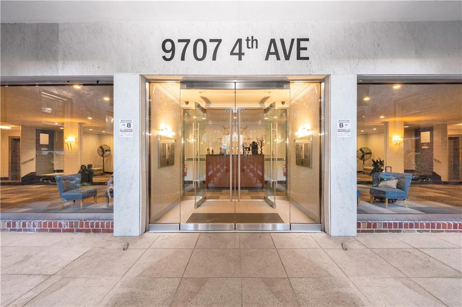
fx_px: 199
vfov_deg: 75.4
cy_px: 154
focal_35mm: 16
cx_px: 231
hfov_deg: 98.6
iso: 320
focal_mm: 15.5
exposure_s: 1/3
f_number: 9
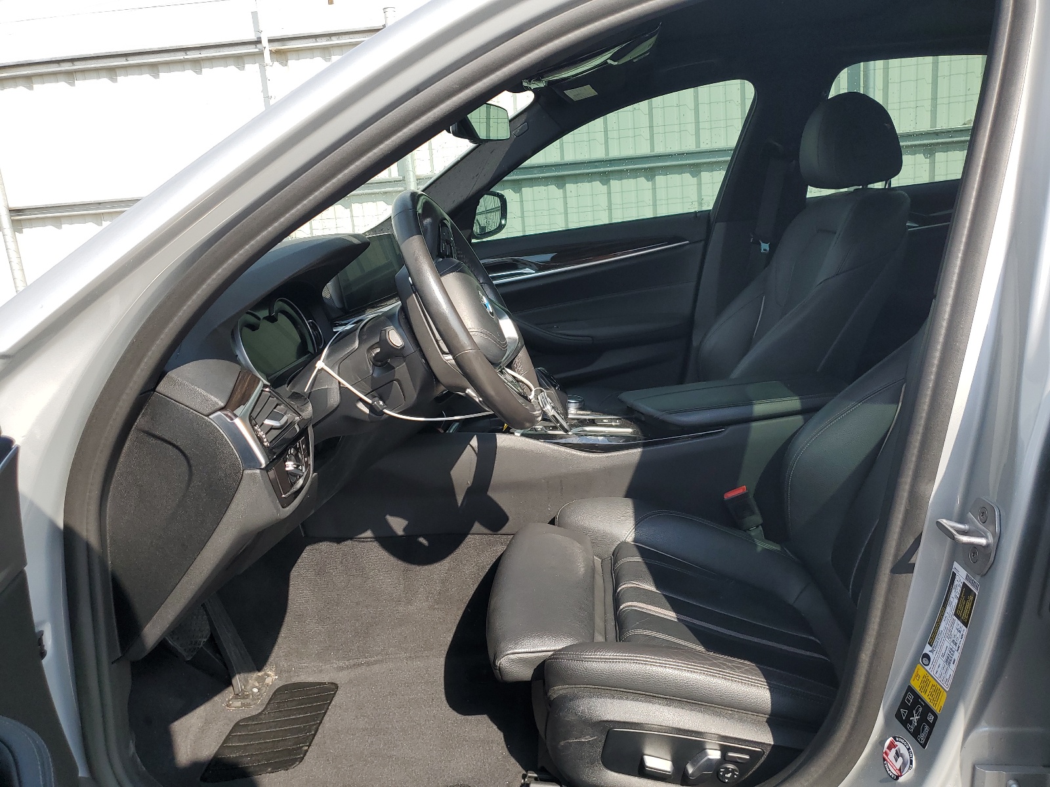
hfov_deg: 67.3
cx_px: 525
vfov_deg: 53.1
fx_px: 789
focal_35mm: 26
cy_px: 394
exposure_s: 1/1250
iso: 50
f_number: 1.5
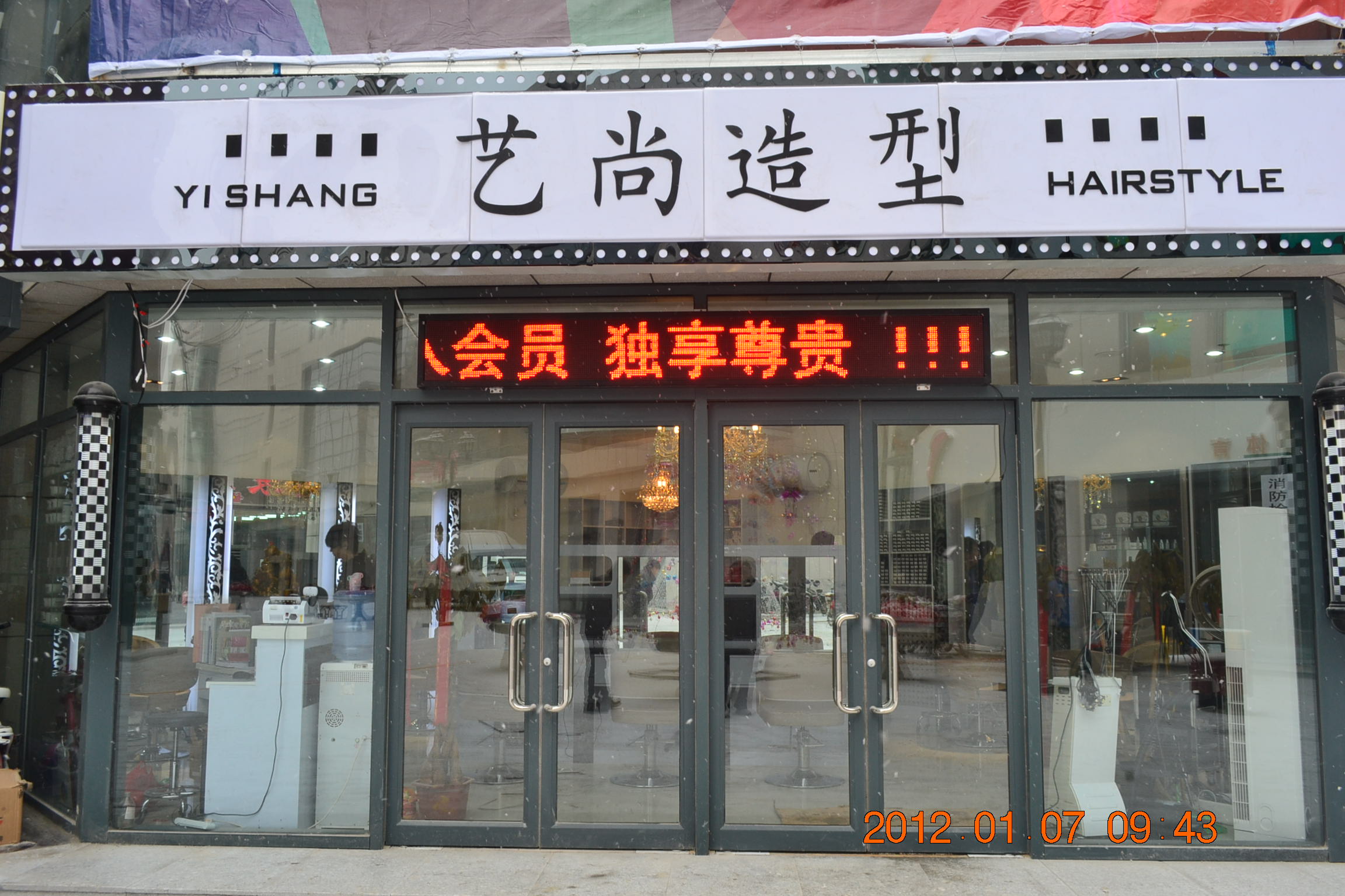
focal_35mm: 30
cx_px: 672
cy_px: 448
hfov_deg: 61.9
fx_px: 1121
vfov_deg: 43.6
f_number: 9
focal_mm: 20
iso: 400
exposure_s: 1/100
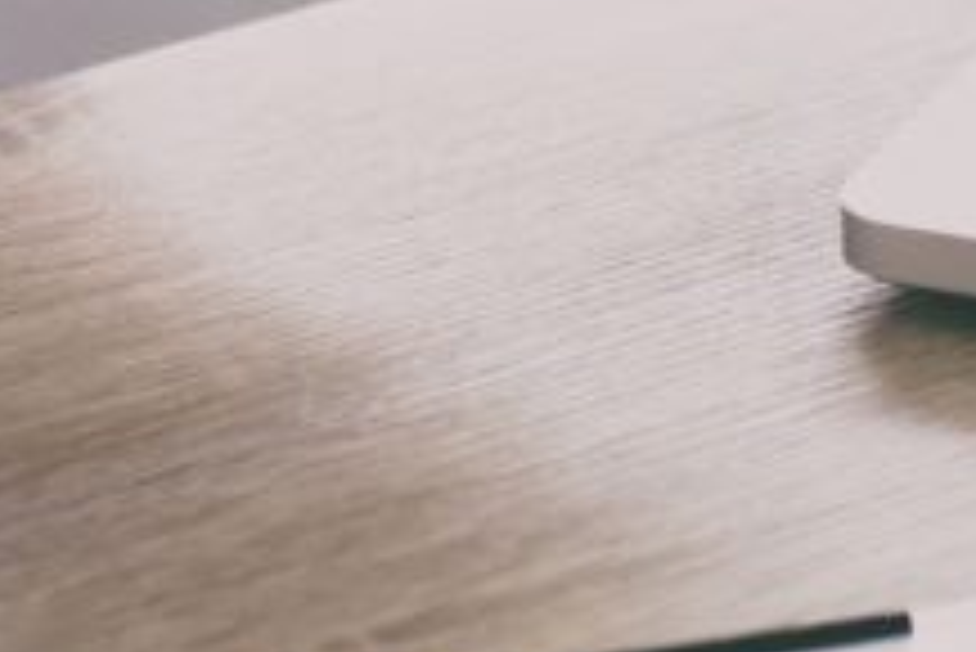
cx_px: 1223
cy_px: 103
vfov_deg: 5.2
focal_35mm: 264
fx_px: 7162
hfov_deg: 7.7
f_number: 2
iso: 400
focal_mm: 35
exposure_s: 1/60
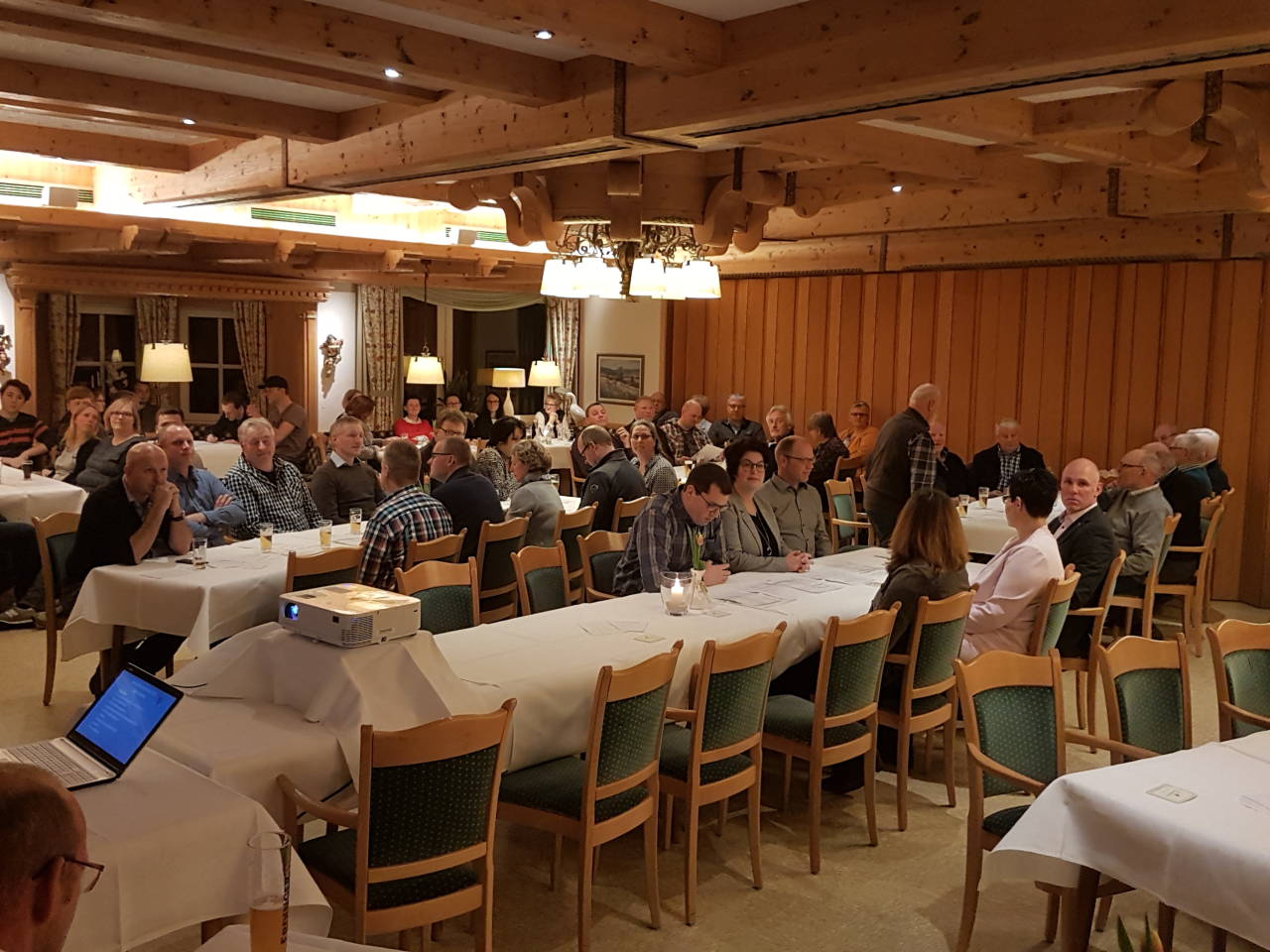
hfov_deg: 67.3
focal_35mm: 26
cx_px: 635
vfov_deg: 53.1
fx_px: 954
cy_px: 476
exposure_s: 1/50
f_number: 1.7
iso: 200
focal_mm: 4.2
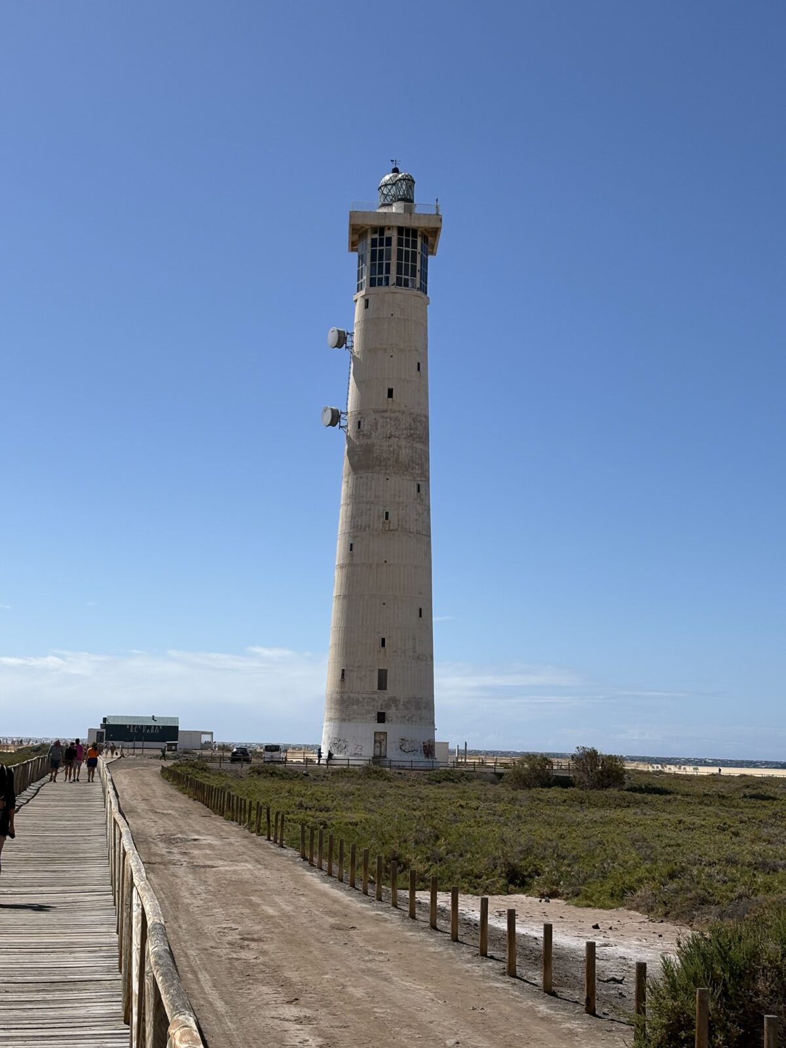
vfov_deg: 36.8
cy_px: 524
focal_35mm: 52
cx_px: 393
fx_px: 1574
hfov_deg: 28.0
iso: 25
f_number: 1.6
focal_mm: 5.96
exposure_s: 1/4630
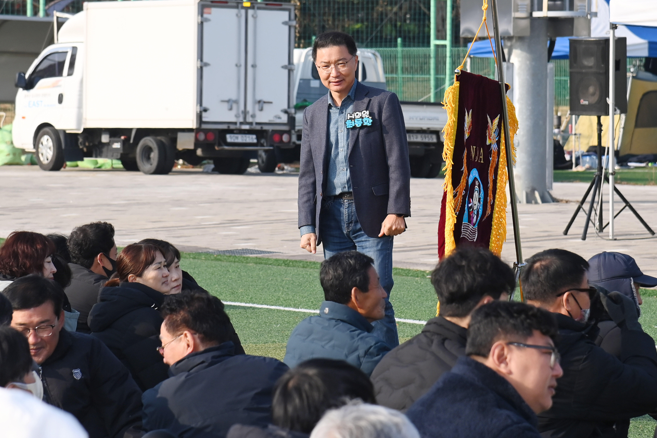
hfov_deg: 14.9
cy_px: 213
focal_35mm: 138
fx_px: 2518
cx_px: 318
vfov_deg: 9.9
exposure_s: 1/800
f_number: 8
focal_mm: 120
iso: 400
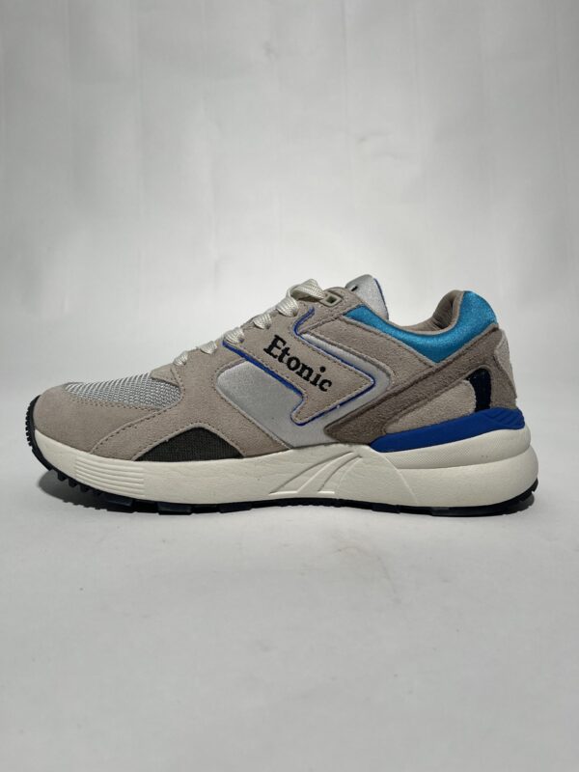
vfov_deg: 67.3
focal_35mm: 26
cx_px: 290
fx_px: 580
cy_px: 386
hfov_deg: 53.1
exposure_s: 1/723
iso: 50
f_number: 1.6
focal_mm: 5.1
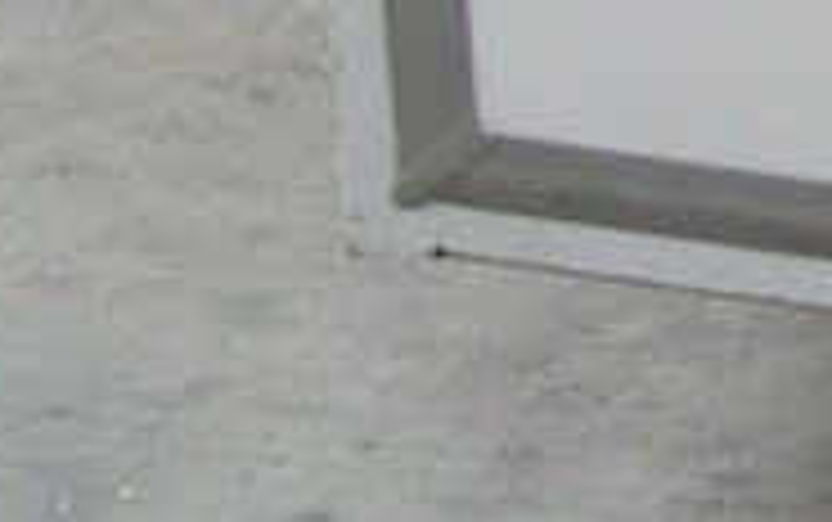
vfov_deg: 8.9
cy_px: -223
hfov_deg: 13.3
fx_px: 3268
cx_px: 1435
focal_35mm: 144
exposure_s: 1/10
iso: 400
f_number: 2.8
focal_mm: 5.85
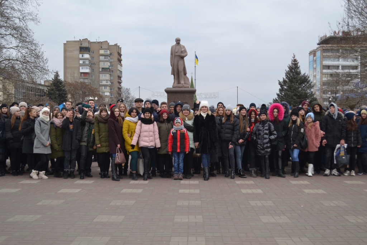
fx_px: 443
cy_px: 122
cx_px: 184
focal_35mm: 44
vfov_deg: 30.9
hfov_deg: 45.0
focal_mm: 29
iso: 100
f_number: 4.5
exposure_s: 1/160
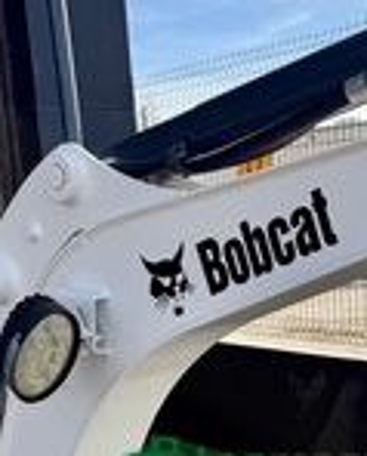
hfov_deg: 22.8
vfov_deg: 27.3
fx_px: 880
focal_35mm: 65
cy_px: 462
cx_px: 353
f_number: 1.78
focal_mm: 6.76
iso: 100
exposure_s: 1/4167
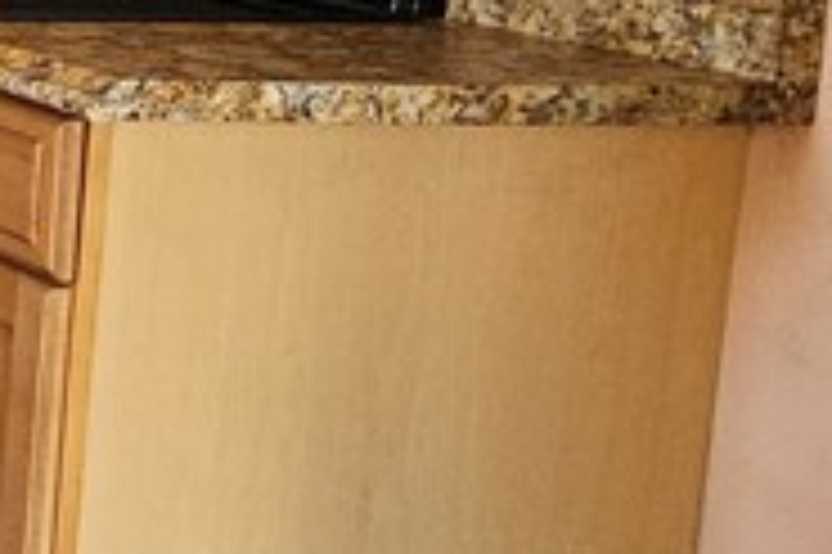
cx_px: -1030
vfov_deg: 17.5
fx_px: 1732
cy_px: -77
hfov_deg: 16.3
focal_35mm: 75
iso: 320
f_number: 2.2
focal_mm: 2.2
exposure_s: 1/40
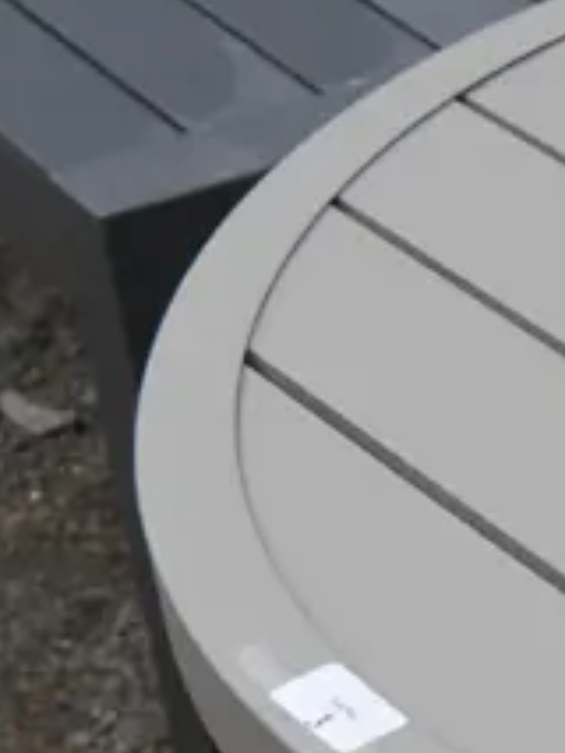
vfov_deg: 13.6
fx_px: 3131
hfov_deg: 9.3
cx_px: 1333
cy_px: 707
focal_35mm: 144
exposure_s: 1/160
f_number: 4.5
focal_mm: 15
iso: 200
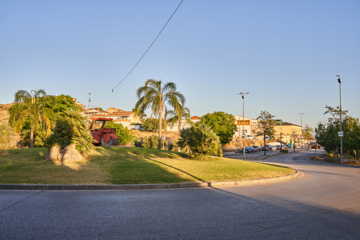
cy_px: 120
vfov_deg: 46.4
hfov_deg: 65.5
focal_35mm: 28
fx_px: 280
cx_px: 180
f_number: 9
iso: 200
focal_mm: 28
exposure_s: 1/160
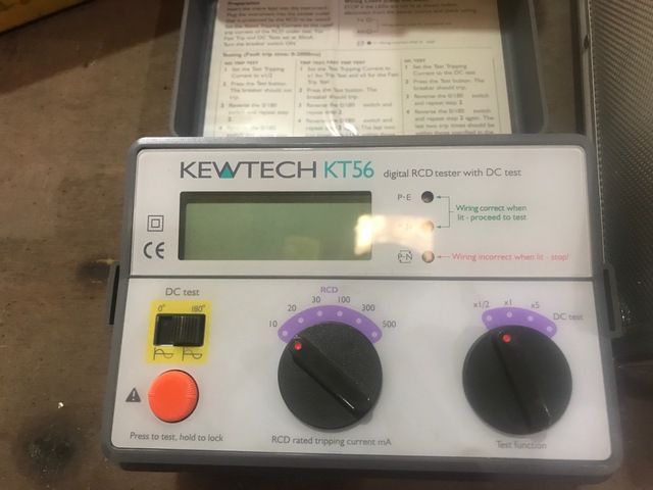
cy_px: 245
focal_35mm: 28
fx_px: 528
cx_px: 326
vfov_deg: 49.7
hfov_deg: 63.4
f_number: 1.8
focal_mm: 3.99
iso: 100
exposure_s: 1/17
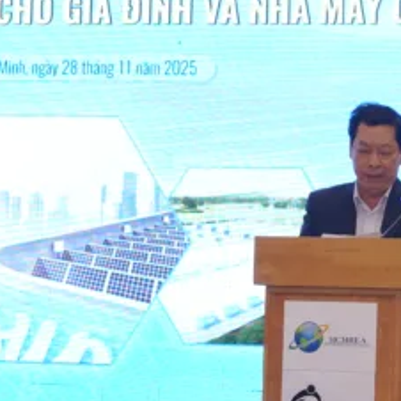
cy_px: 224
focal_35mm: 303
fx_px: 3971
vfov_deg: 5.8
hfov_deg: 5.8
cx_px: 317
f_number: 4
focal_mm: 70
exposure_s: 1/160
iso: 1600
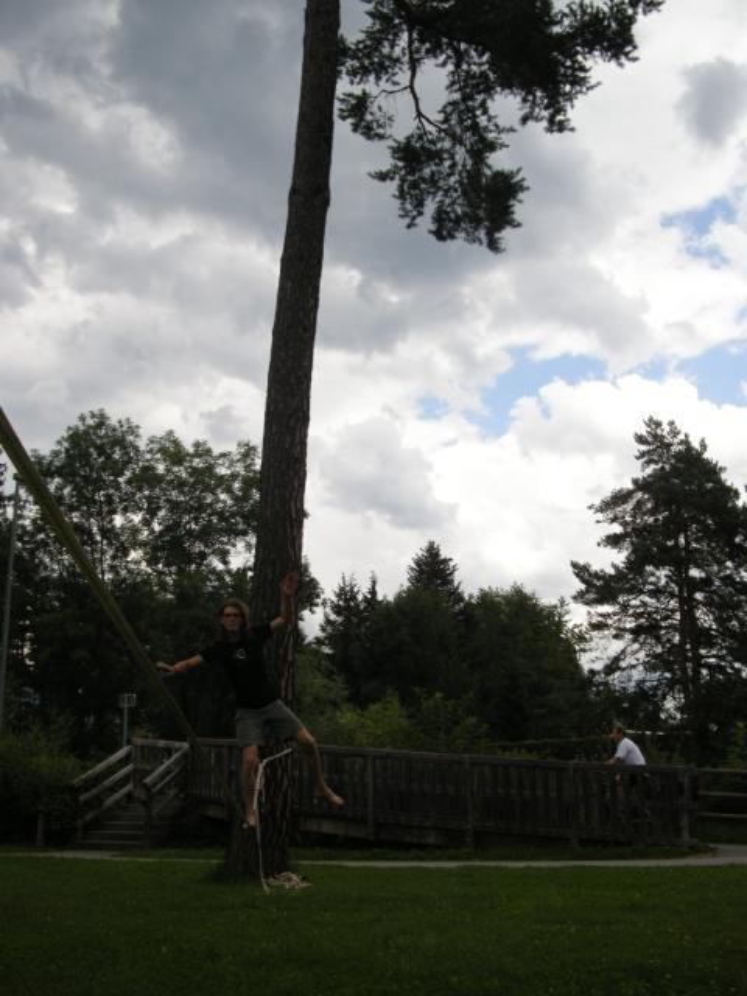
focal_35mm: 37
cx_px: 374
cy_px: 498
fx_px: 1065
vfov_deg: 50.1
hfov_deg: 38.7
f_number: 8
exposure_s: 1/126
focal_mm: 7.9
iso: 64
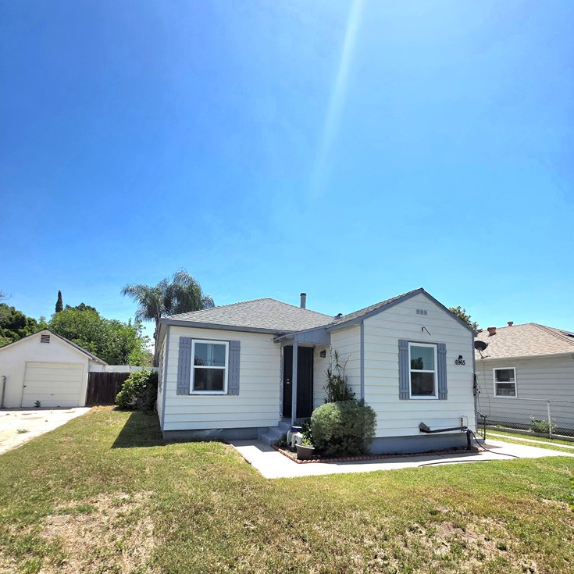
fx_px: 300
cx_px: 292
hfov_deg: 87.4
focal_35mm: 16
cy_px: 351
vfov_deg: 86.1
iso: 40
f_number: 1.9
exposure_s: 1/3333
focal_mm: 2.2
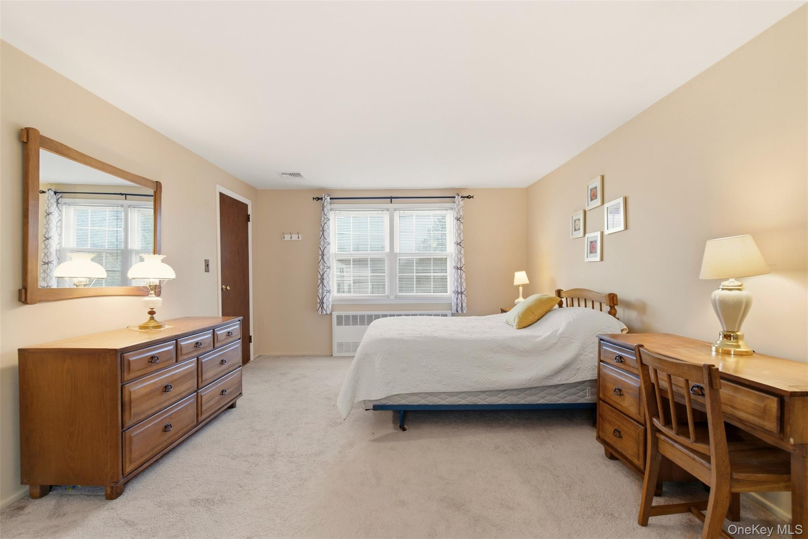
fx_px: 359
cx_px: 404
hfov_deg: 96.7
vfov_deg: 73.7
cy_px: 270
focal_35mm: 16
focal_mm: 16
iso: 250
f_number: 9
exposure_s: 1/25
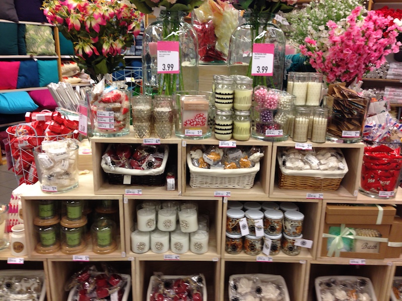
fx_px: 383
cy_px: 150
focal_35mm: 33
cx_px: 201
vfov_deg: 42.9
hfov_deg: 55.4
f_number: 2.4
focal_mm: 4.12
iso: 50
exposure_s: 1/20
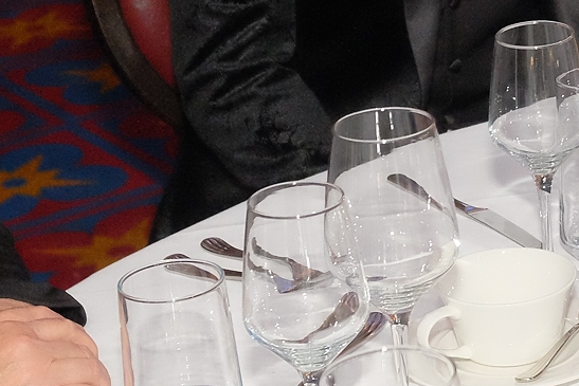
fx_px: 2011
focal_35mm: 125
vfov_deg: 10.8
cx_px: 673
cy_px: -99
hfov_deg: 15.8
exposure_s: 1/125
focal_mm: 25.4
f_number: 4.5
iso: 6400
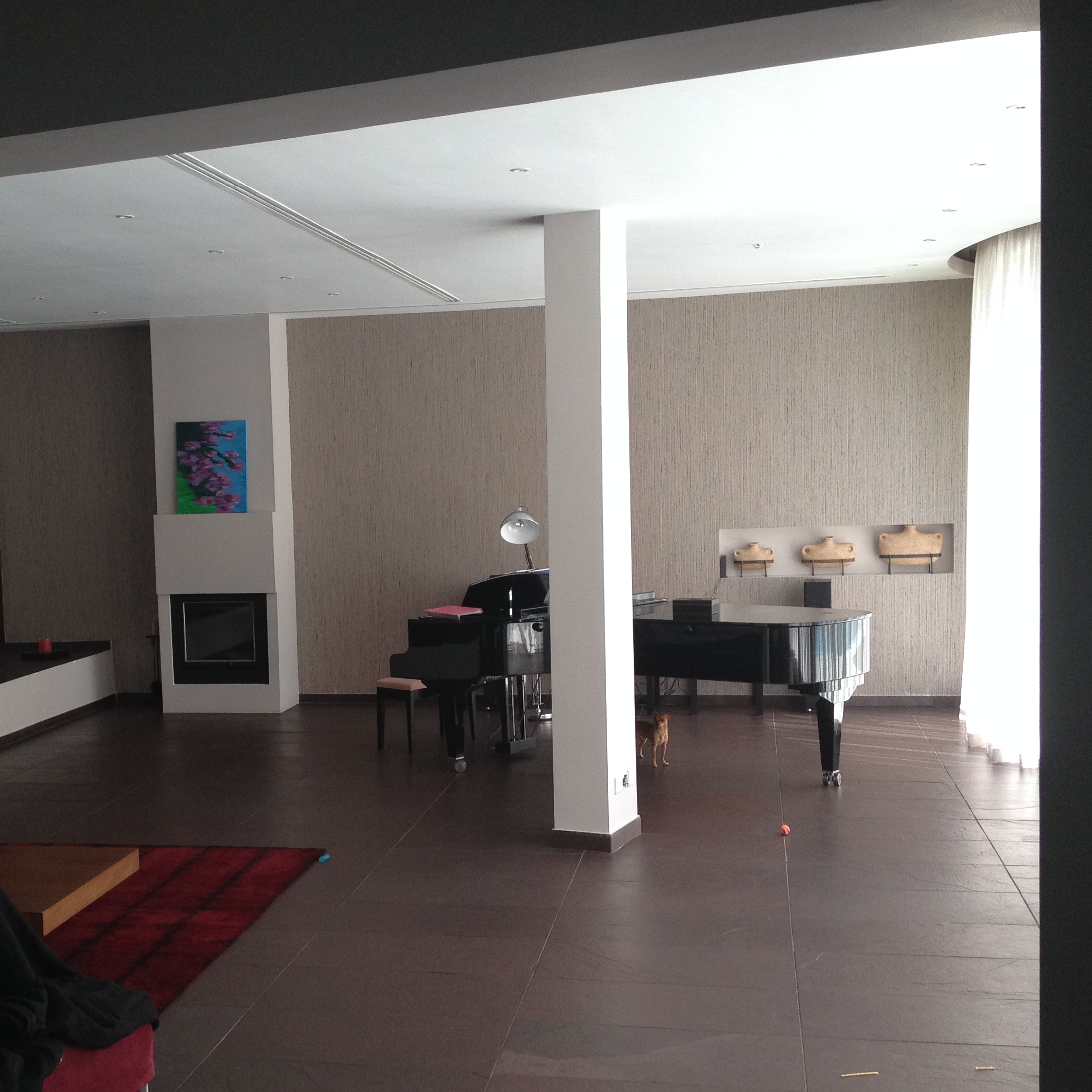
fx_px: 1749
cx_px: 368
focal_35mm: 49
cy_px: 599
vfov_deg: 34.7
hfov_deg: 34.4
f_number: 2.4
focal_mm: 4.28
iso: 100
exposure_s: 1/120
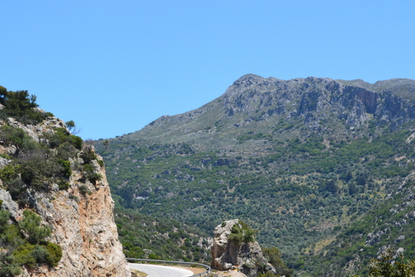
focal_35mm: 79
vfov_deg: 17.3
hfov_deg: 25.6
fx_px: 911
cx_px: 185
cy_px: 175
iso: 400
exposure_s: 1/400
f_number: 11
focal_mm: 40
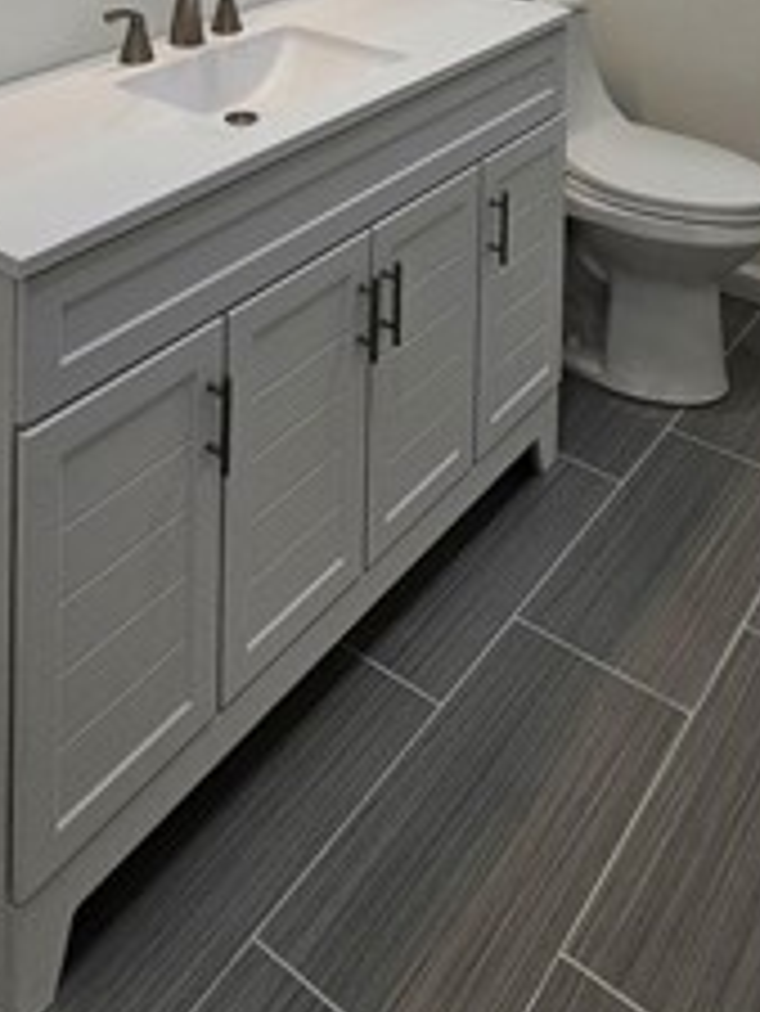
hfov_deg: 38.7
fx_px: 1082
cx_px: 396
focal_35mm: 37
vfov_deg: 35.2
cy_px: -292
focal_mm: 2.2
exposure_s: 1/120
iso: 80
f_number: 2.2
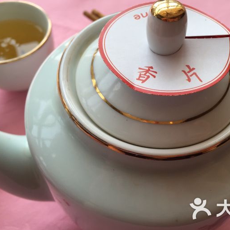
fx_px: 263
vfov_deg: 47.2
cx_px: 145
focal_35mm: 35
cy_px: 114
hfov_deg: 46.8
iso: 32
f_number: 2.2
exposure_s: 1/377
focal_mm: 4.15
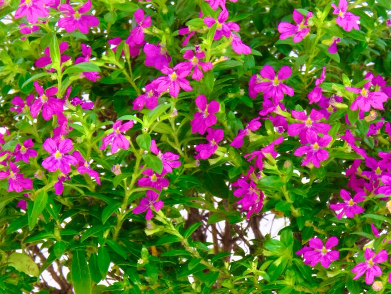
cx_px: 216
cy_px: 189
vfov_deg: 2.8
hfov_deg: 3.8
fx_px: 5933
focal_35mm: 525
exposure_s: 1/60
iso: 5000
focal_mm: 200
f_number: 20
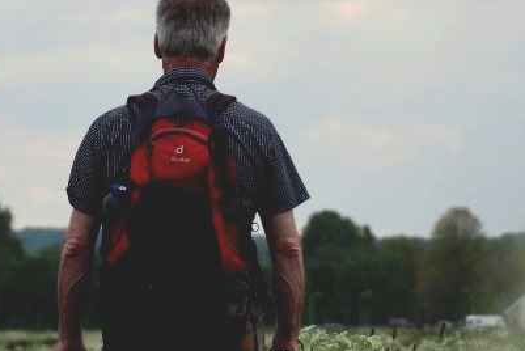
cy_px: 271
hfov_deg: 3.8
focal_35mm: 538
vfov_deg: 2.6
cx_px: 414
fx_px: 7851
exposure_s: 1/800
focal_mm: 120
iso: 160
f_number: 5.3
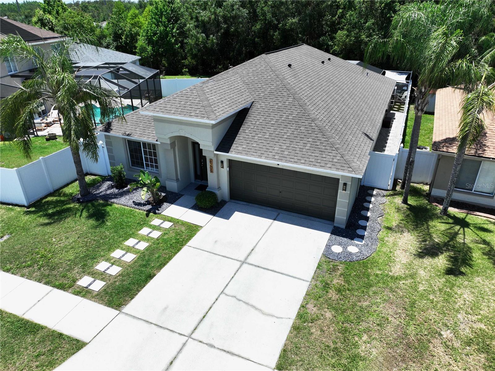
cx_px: 248
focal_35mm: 24
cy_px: 186
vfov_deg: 56.8
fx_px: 343
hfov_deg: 71.6
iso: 100
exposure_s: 1/400
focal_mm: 12.29
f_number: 3.5
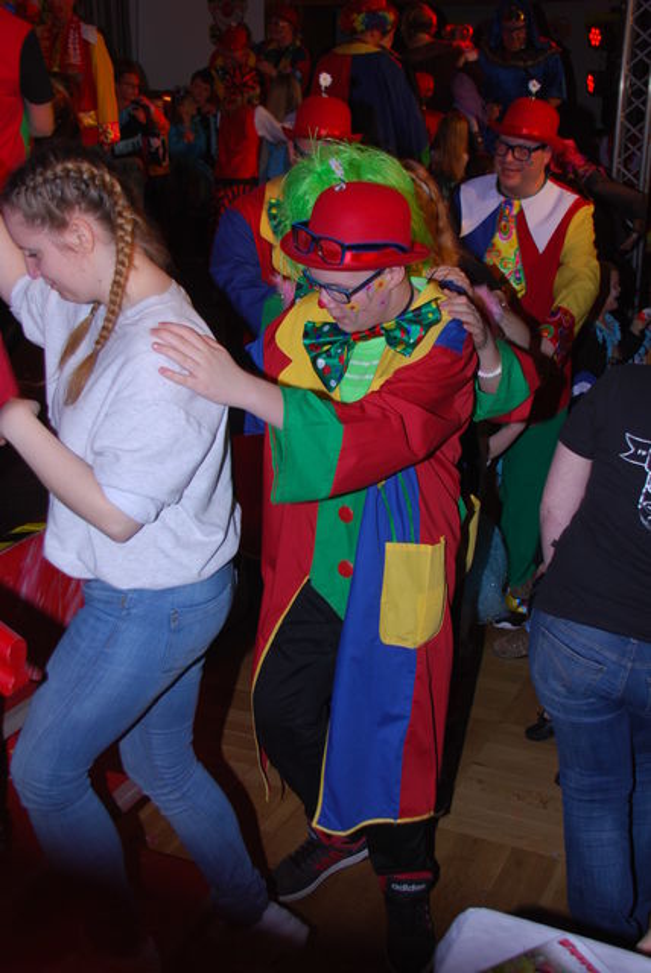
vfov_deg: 43.6
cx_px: 326
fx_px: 1218
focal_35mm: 45
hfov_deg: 29.9
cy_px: 486
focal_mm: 30
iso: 200
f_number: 4.2
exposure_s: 1/60
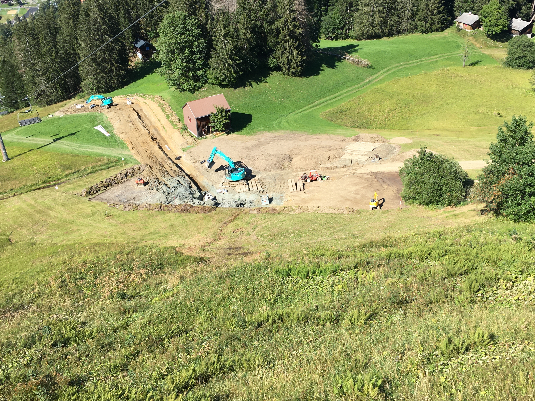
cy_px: 164
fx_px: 556
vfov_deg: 39.5
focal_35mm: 36
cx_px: 280
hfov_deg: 51.3
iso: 25
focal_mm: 4.15
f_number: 2.2
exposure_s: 1/905
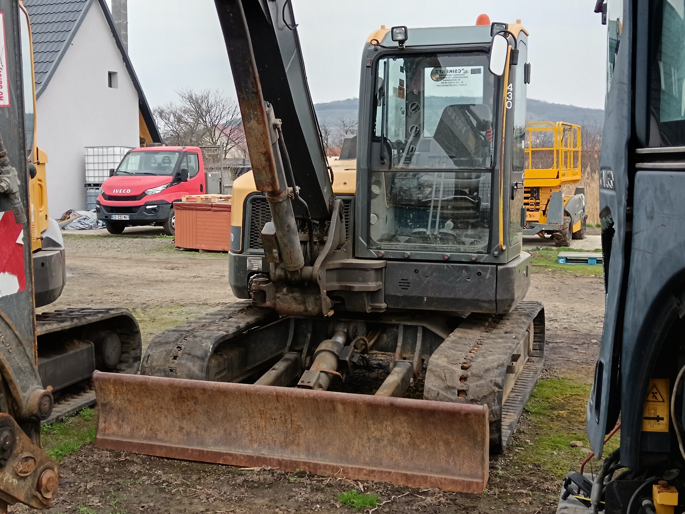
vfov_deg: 31.5
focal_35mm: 46
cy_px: 257
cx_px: 342
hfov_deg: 41.2
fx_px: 910
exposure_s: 1/120
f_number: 1.9
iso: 103
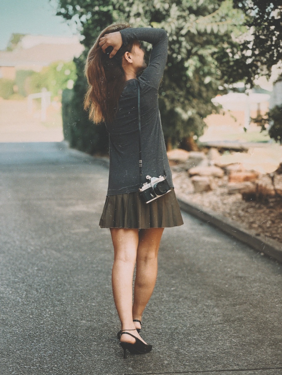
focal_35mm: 100
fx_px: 1086
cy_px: 188
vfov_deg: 19.6
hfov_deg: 14.8
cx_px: 141
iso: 100
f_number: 2.8
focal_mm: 16.89
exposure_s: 1/121
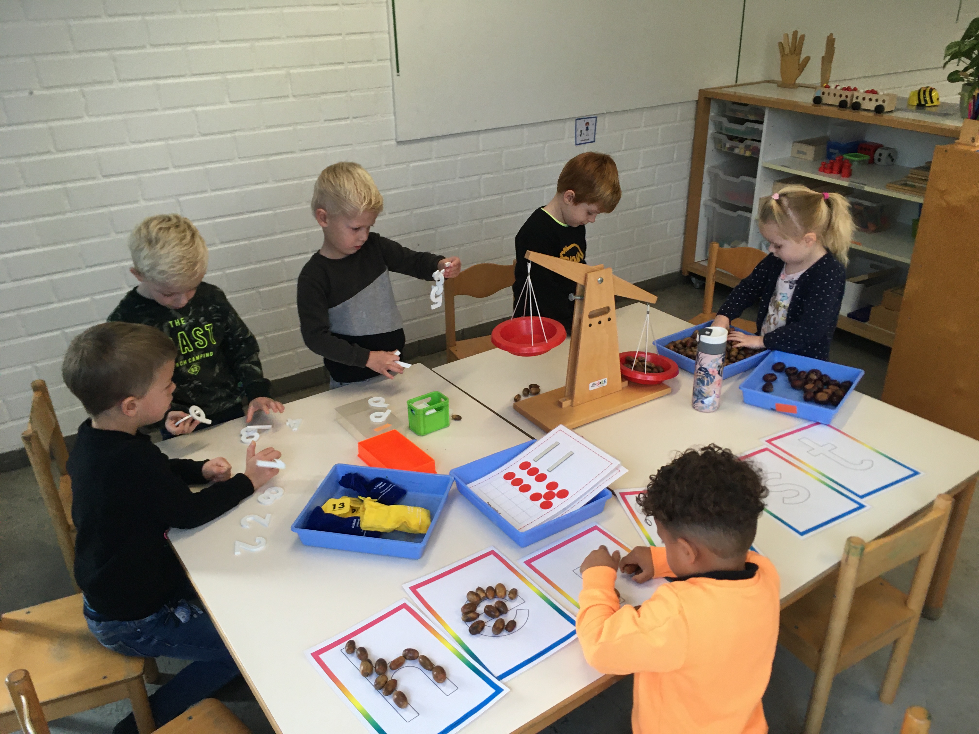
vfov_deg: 48.2
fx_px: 820
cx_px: 490
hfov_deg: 61.7
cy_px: 367
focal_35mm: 29
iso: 50
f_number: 2.2
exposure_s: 1/33
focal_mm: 4.15
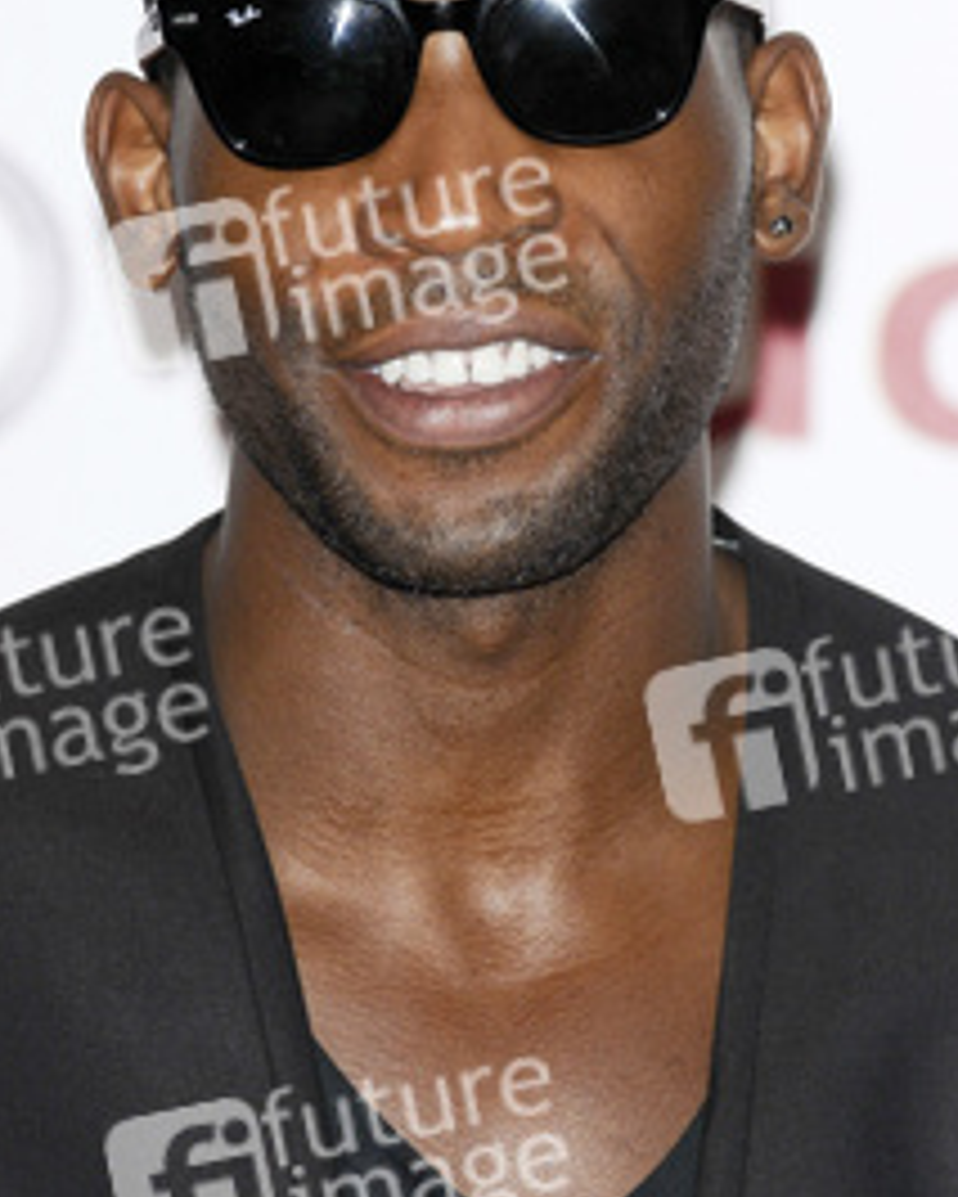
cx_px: 470
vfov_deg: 4.6
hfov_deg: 3.7
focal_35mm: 424
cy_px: 490
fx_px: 15019
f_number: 4.5
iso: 320
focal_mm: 200
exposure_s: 1/250
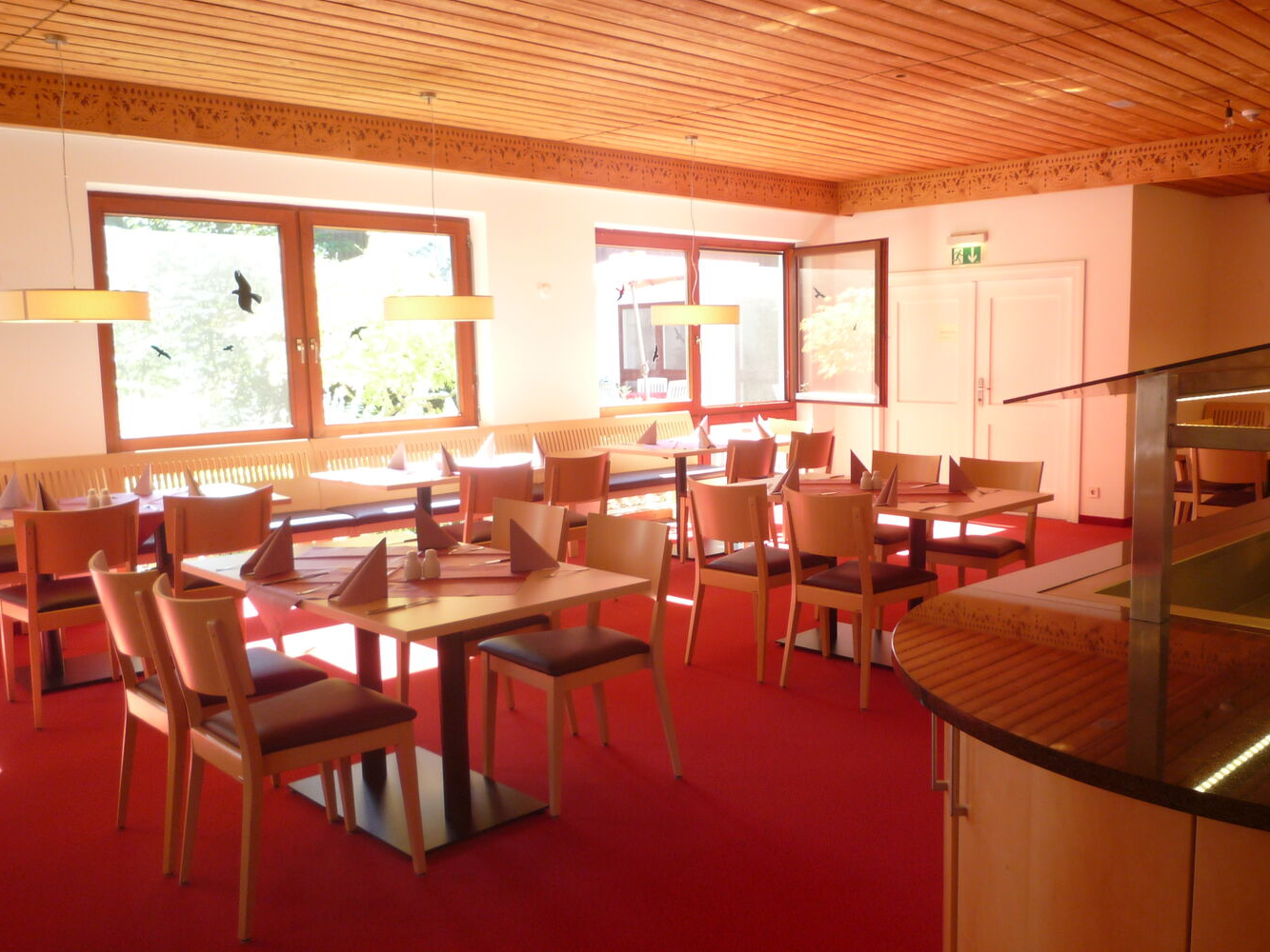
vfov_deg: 46.8
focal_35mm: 30
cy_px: 495
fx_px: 1101
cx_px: 743
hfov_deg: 59.6
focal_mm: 4.4
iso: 100
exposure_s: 1/30
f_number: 2.8
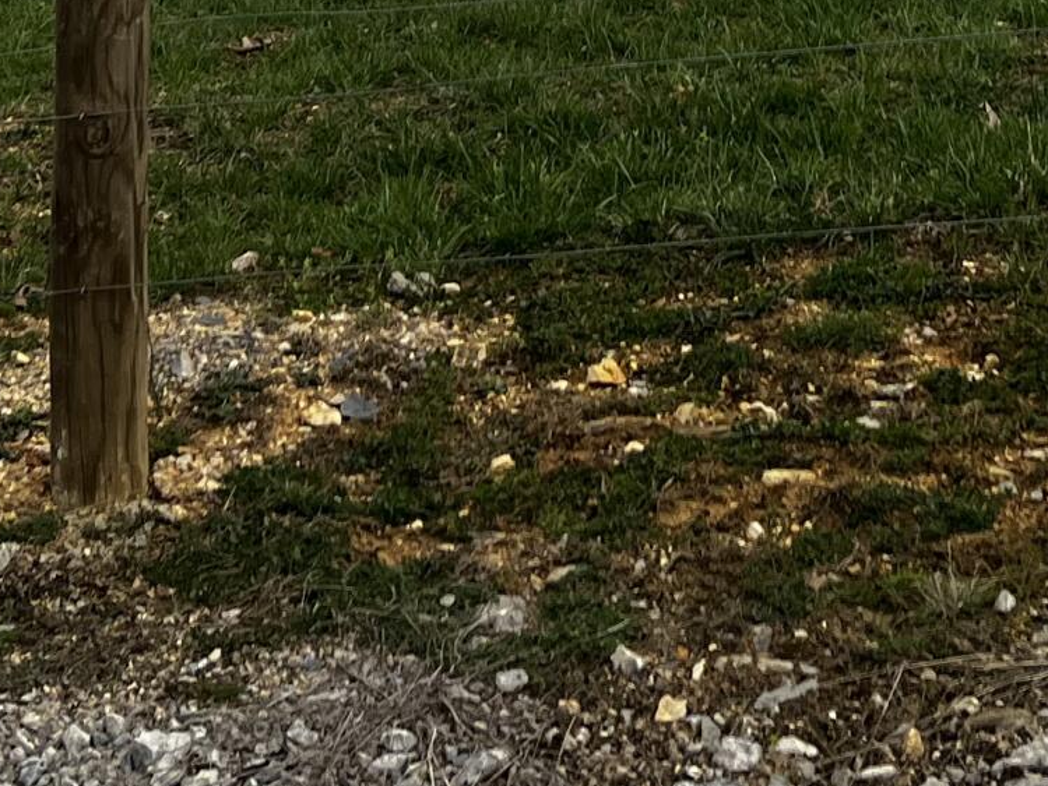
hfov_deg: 18.8
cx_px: 799
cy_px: -627
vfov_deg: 12.9
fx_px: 3150
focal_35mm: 104
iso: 50
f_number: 1.5
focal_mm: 5.7
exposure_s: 1/4115
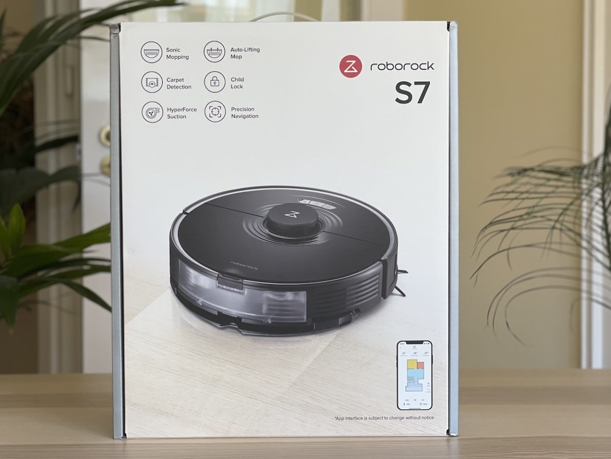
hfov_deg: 29.4
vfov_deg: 22.3
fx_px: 1165
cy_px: 227
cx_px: 296
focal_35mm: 66
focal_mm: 6
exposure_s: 1/122
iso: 64
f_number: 2
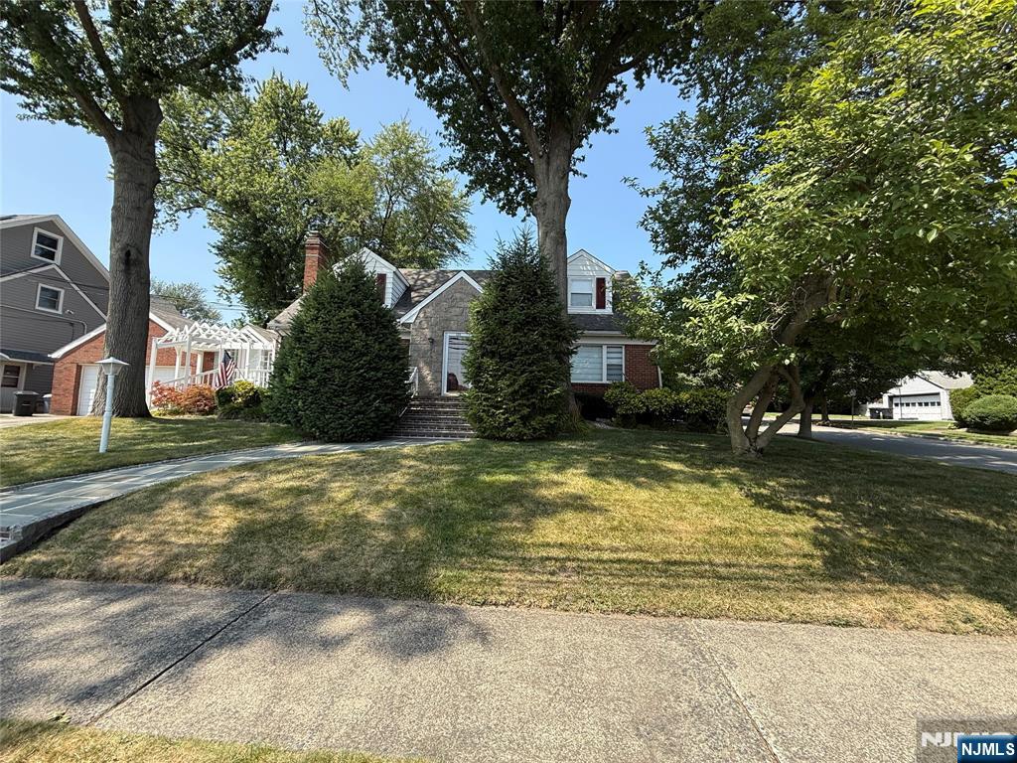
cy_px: 382
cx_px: 508
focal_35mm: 14
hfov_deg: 102.1
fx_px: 411
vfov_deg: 85.7
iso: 64
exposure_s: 1/545
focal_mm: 2.22
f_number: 2.2
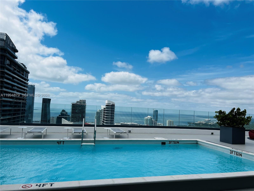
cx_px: 127
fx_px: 191
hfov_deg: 67.3
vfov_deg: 53.1
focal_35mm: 26
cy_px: 96
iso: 50
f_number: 1.5
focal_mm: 5.7
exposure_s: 1/8696
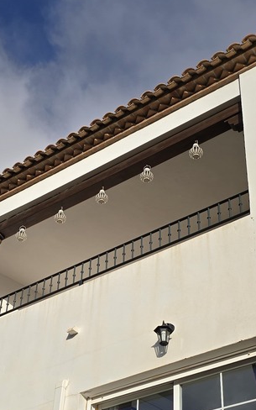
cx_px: 74
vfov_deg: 31.6
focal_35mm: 64
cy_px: 286
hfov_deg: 20.2
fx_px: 714
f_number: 1.7
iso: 12
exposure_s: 1/1376
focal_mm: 6.3
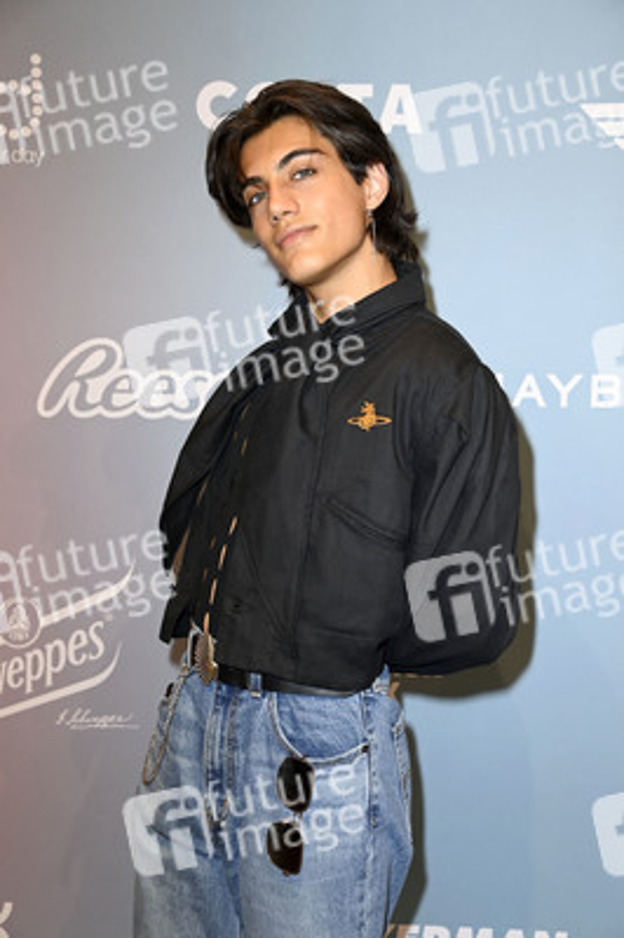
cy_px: 469
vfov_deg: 31.0
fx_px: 1693
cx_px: 312
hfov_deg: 20.9
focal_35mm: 65
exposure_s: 1/250
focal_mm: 65
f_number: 5.6
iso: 400
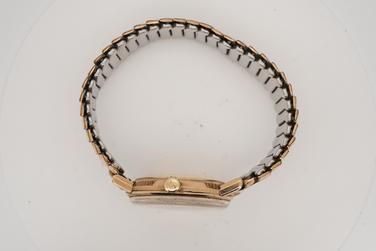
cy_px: 126
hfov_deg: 43.6
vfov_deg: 29.9
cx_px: 188
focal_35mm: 45
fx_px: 470
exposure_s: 1/160
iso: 160
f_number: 22
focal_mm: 30
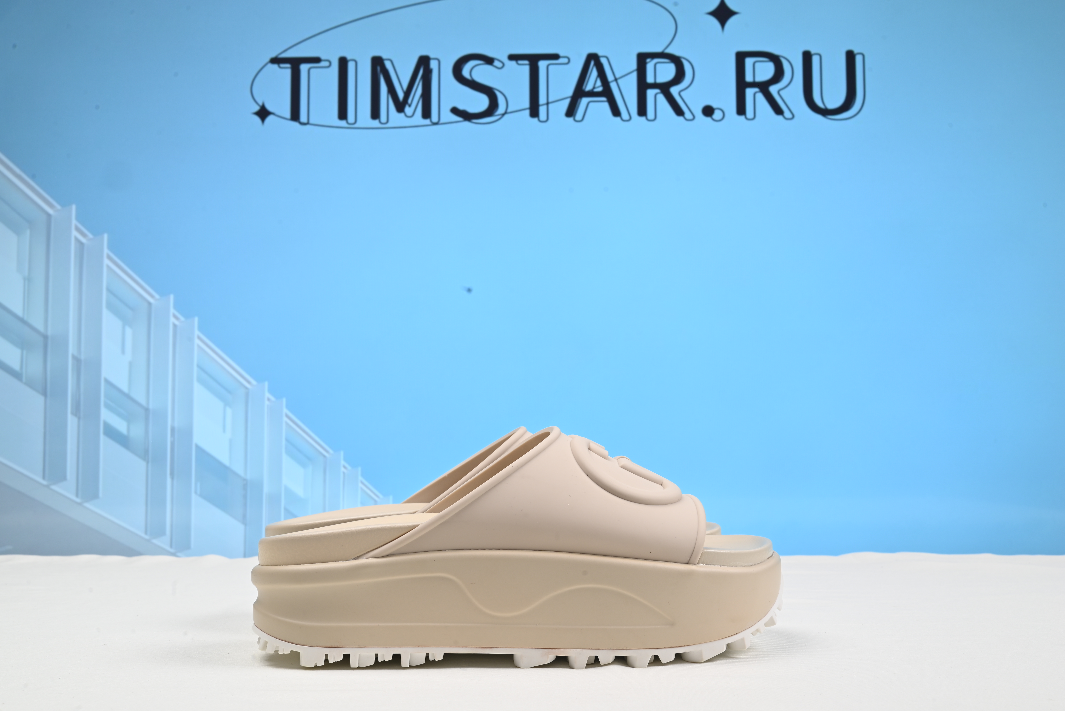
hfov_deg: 48.4
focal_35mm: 40
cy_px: 356
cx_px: 532
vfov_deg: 33.4
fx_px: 1184
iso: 100
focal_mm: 40
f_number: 16
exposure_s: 1/2.5
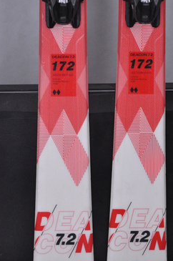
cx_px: 103
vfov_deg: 13.9
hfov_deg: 9.2
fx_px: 1071
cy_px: 113
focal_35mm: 148
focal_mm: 80
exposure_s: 1/125
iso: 3200
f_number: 9.5
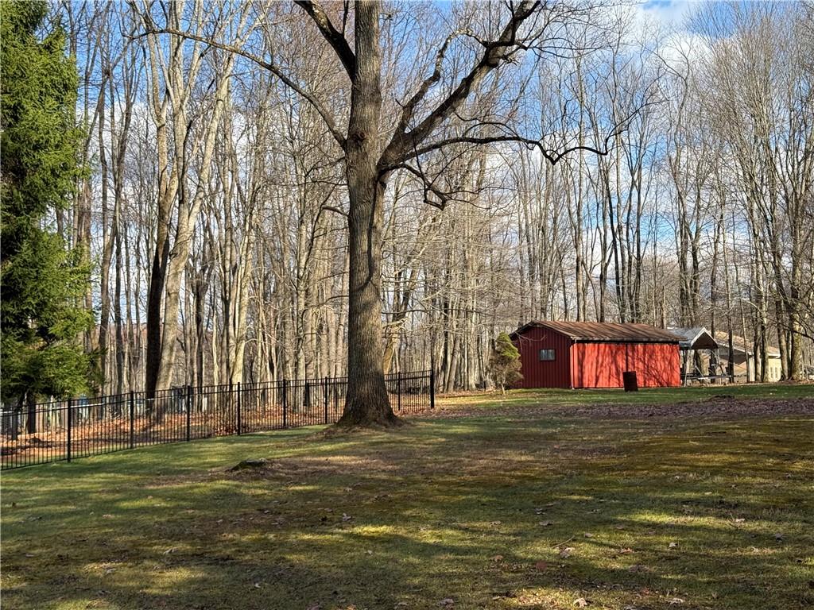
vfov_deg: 30.3
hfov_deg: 39.7
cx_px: 407
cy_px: 305
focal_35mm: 48
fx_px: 1129
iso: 64
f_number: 1.78
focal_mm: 6.76
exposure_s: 1/1795
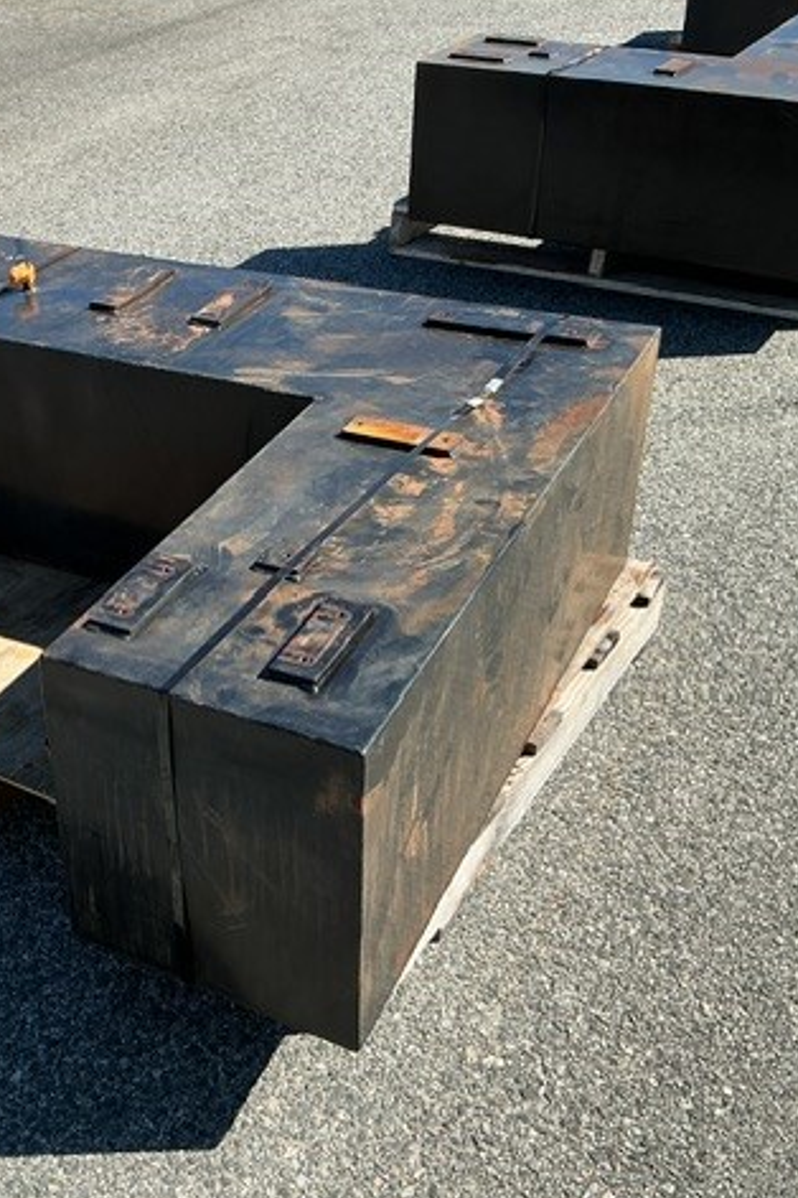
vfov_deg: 47.4
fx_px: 1363
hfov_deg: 31.8
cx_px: 170
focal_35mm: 41
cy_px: 595
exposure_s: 1/1121
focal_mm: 3
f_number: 1.8
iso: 25
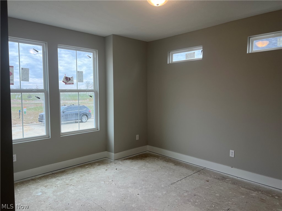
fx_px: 212
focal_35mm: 26
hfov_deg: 67.3
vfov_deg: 53.1
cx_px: 141
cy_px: 106
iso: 40
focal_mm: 5.7
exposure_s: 1/257
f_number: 1.5
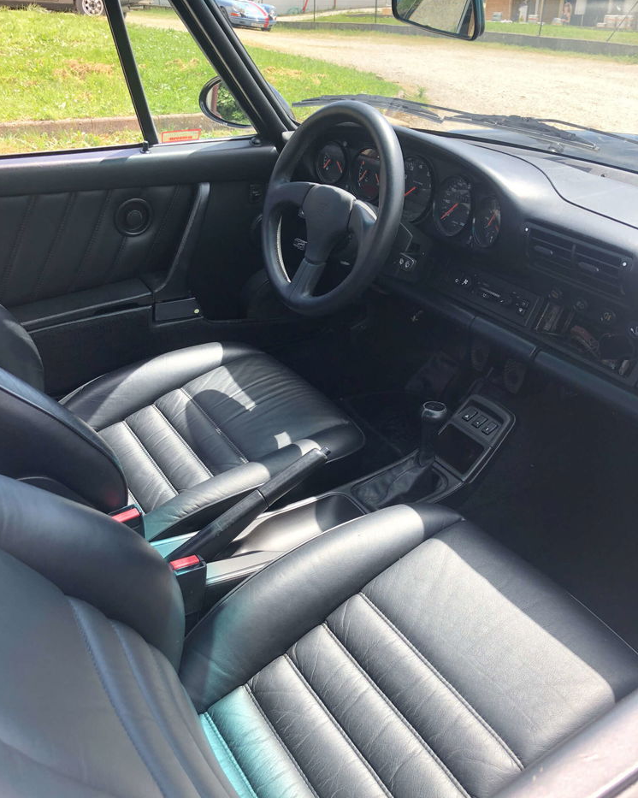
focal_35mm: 30
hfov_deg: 48.5
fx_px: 708
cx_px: 310
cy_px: 401
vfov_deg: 58.8
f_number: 1.8
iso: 20
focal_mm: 3.99
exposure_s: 1/304
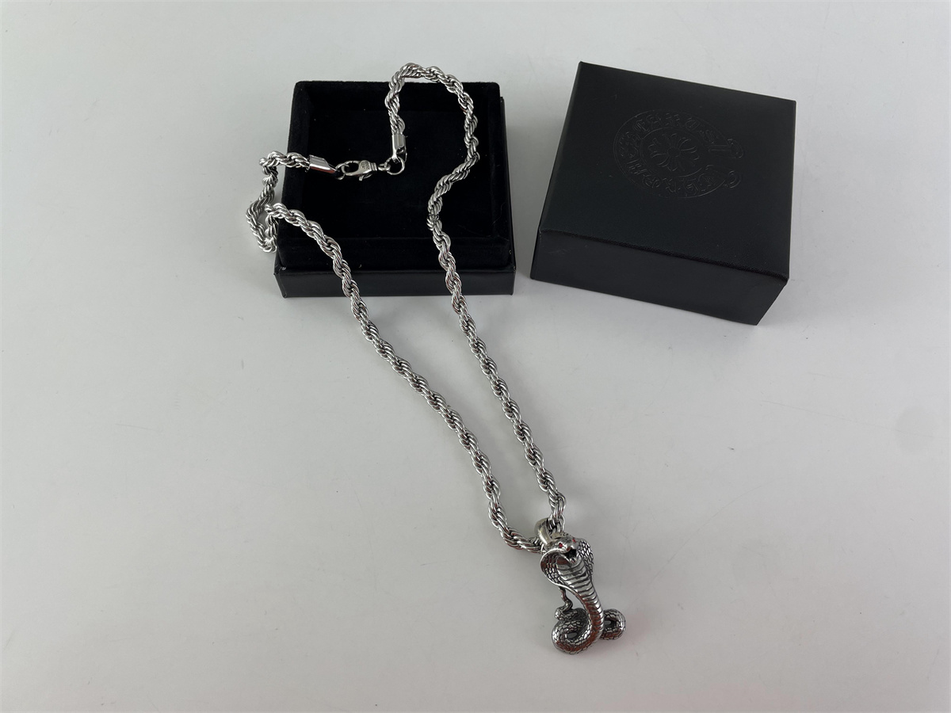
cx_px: 476
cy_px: 356
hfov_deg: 67.3
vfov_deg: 53.1
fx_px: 714
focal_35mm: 26
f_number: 1.6
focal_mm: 4.2
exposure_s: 1/202
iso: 32
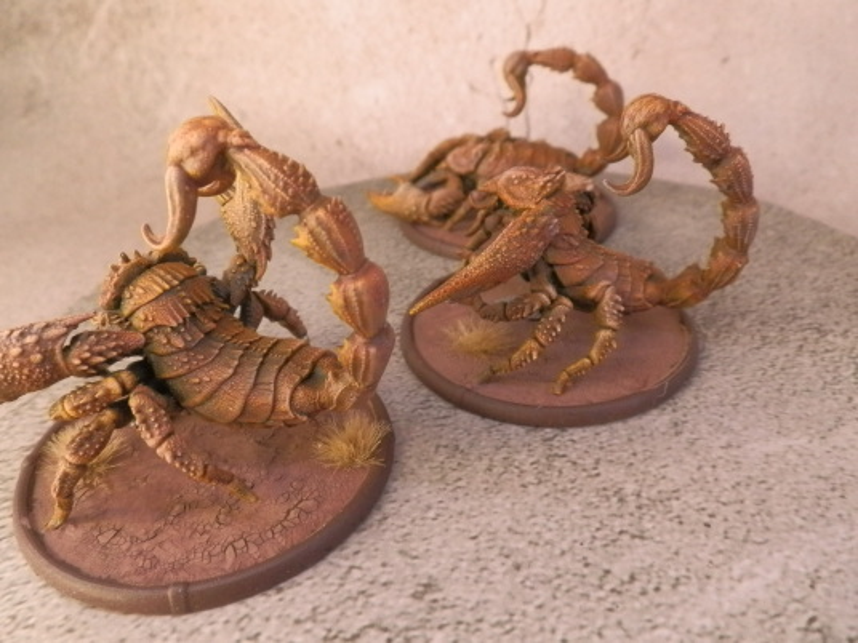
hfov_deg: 63.4
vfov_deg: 49.7
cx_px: 429
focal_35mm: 28
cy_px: 322
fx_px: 694
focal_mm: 5
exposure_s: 1/80
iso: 400
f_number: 3.1
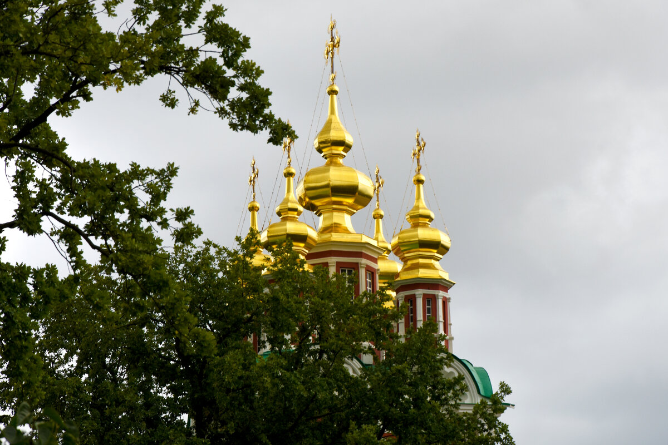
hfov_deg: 13.0
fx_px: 2922
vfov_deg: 8.7
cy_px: 222
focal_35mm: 158
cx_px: 334
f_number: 5.6
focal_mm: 105
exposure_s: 1/250
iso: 250
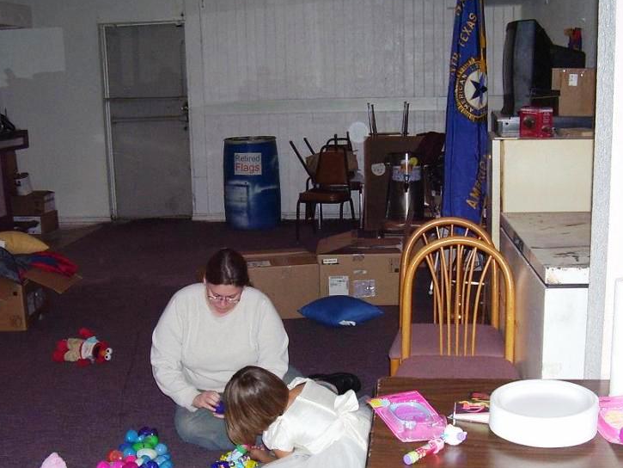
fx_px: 864
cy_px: 292
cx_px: 316
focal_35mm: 48
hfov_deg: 39.7
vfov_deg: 30.2
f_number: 2.7
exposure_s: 1/60
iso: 125
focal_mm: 5.6
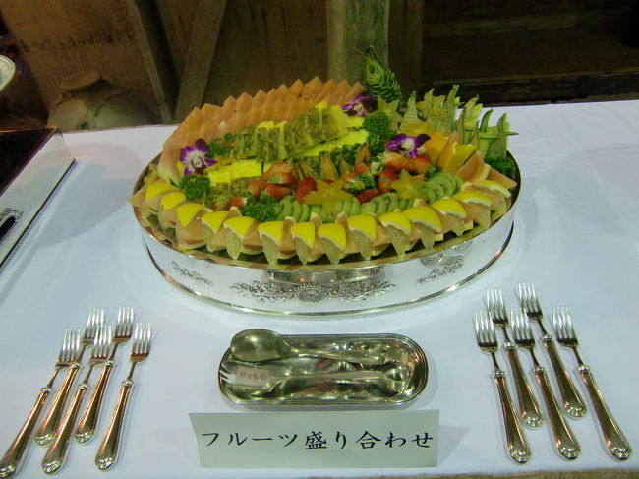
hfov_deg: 63.5
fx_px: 517
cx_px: 320
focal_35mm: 28
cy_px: 240
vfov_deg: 49.7
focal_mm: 4.9
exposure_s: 1/60
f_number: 2.6
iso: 320
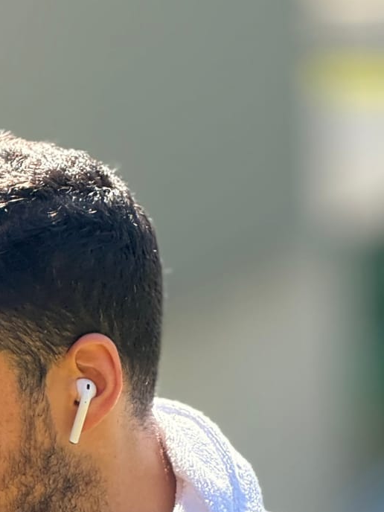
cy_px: 726
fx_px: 5280
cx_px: 57
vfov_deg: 5.5
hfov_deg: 4.2
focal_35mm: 357
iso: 64
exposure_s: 1/302
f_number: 2.8
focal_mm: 15.66
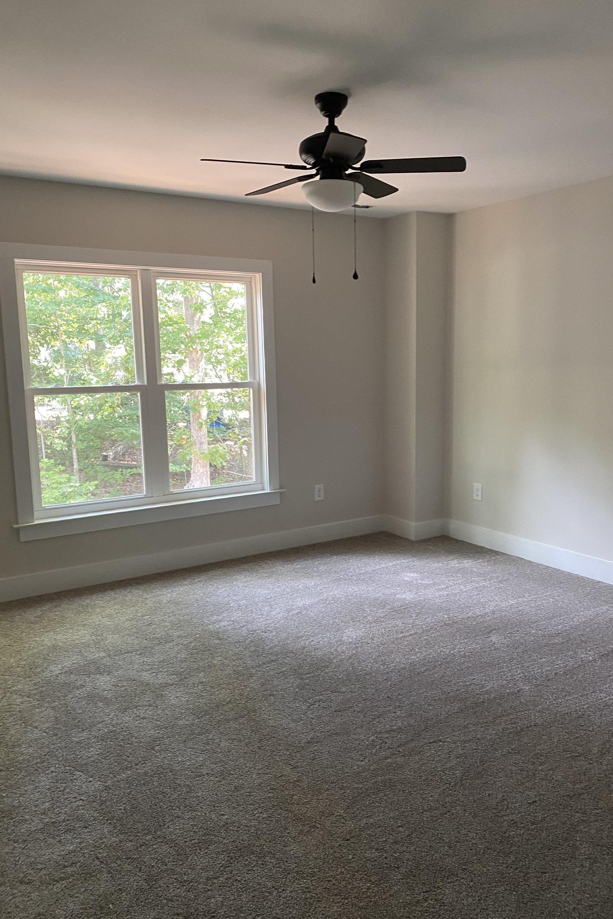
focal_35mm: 28
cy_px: 468
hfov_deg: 46.3
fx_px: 715
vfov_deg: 65.5
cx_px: 346
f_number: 1.8
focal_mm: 4.25
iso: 200
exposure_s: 1/60
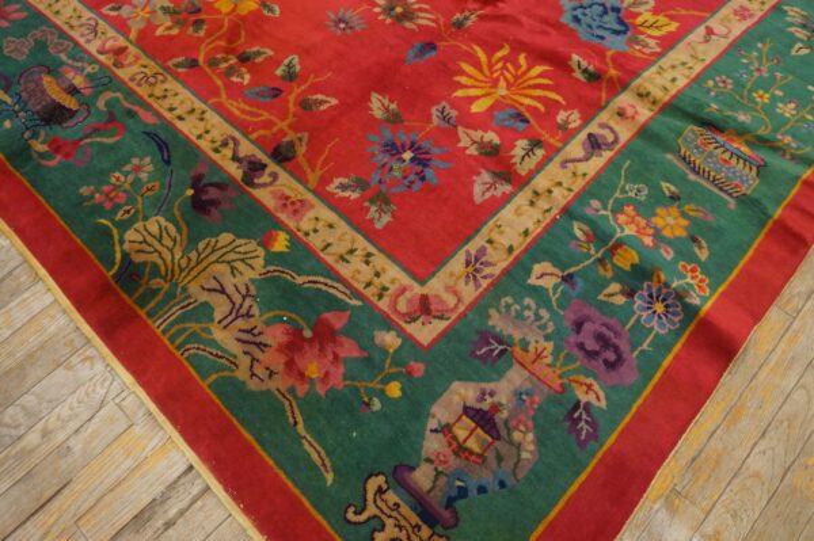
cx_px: 407
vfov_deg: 47.9
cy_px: 270
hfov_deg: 67.4
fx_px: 610
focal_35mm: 27
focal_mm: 18
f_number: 4
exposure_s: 1/60
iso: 1000
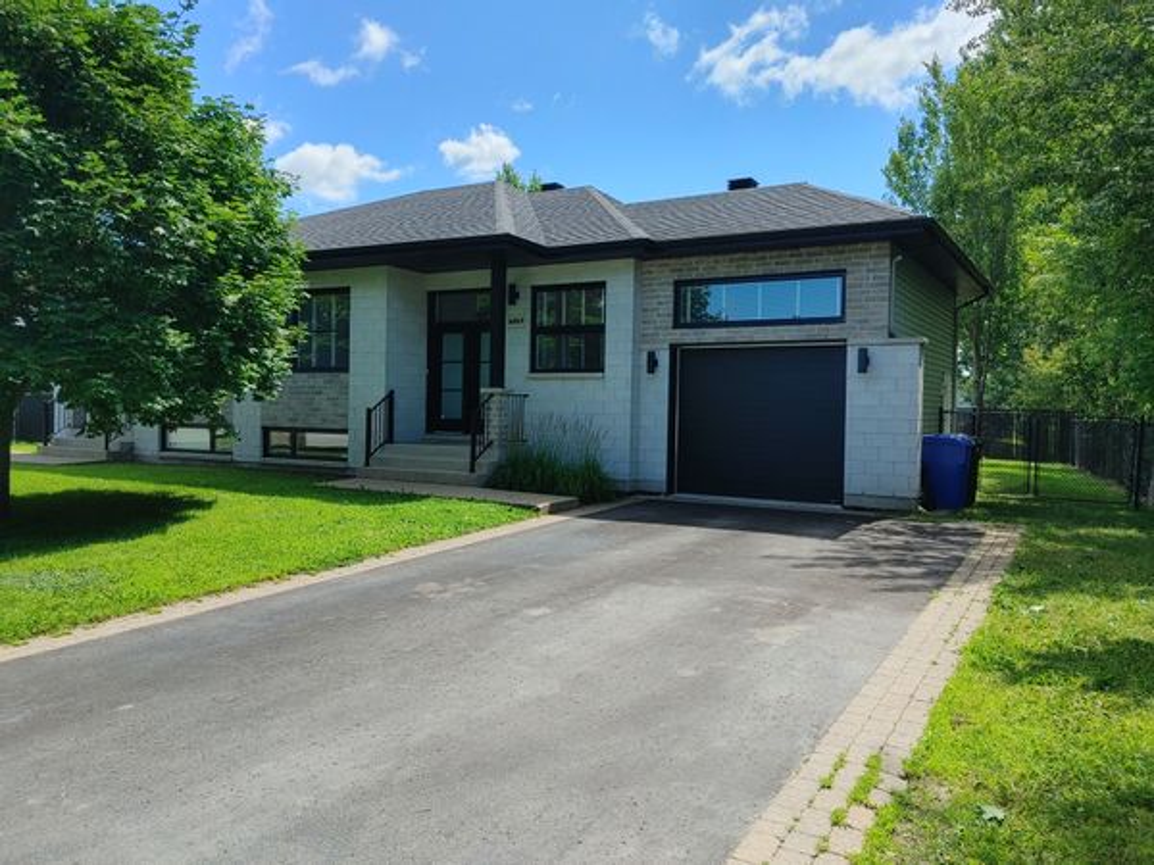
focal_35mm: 26
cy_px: 432
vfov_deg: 53.1
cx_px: 577
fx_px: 867
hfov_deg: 67.3
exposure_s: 1/1220
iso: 50
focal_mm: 4.81
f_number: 1.8
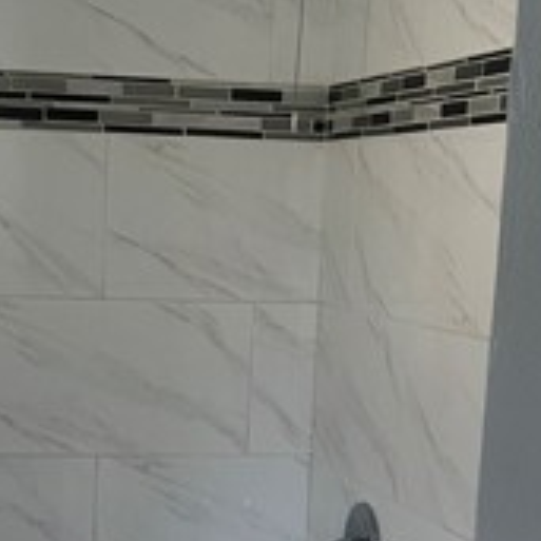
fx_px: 1521
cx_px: 139
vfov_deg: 19.8
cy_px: 478
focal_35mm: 86
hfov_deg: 20.0
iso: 125
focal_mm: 5.7
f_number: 1.5
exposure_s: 1/90
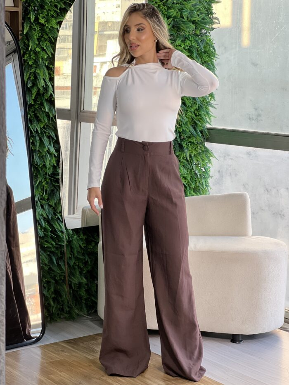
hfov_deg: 19.1
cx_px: 144
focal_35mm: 77
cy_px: 192
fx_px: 857
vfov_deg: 25.3
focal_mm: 9
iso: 125
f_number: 2.8
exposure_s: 1/120
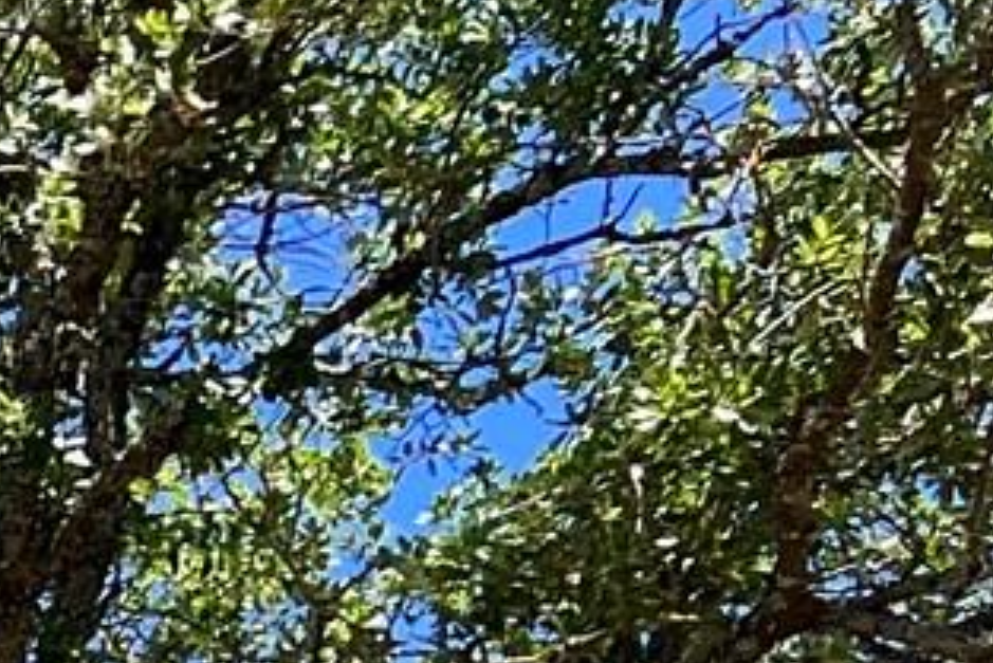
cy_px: 2297
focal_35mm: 177
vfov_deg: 6.7
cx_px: -2081
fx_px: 4884
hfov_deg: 9.1
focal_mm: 5.7
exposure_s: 1/2008
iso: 50
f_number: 1.5
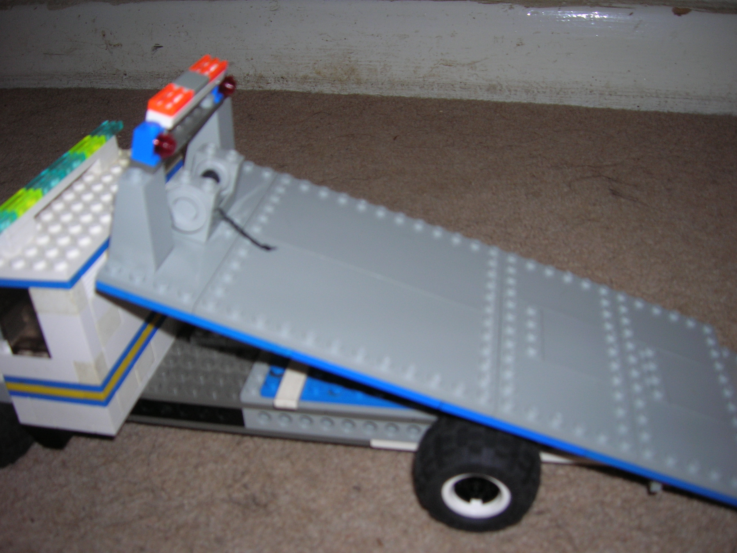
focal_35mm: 34
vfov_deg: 41.8
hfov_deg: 54.0
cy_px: 276
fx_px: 724
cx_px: 368
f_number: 2.9
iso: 50
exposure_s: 1/60.1
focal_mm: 5.7
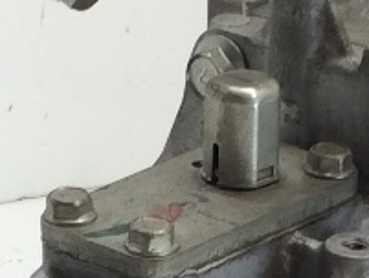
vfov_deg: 7.1
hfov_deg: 9.7
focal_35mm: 203
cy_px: 514
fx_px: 2165
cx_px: 253
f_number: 2.4
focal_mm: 3.3
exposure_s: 1/40
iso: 32
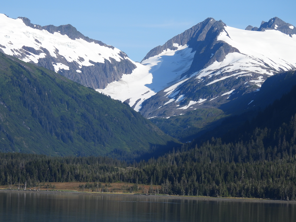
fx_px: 1710
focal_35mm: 200
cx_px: 148
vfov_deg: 7.4
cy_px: 111
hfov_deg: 9.9
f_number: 4.5
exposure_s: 1/800
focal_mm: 35.7
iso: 100
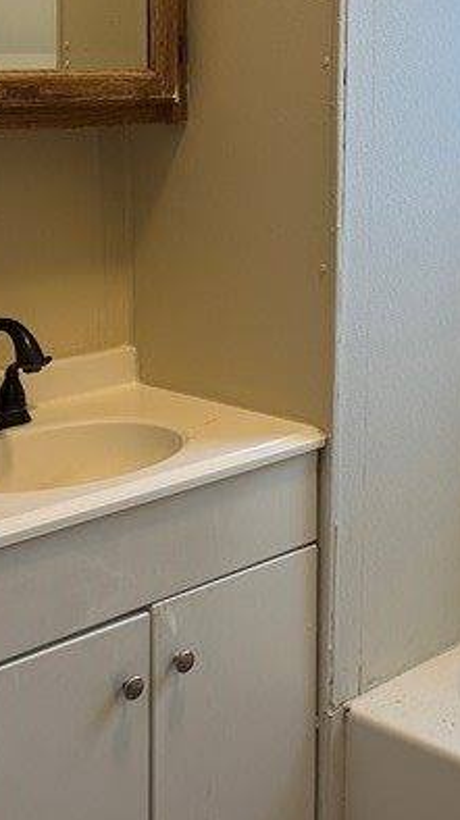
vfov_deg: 30.8
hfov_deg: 17.5
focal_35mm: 68
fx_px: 1478
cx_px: 370
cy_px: 275
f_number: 1.78
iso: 125
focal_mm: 6.76
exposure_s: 1/60
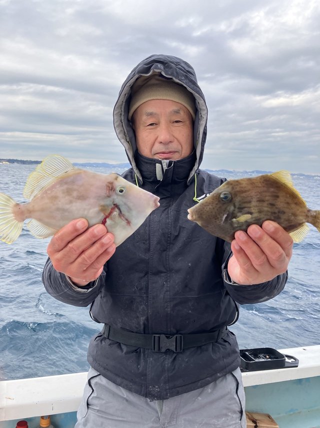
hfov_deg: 49.7
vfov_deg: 63.5
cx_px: 160
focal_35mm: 28
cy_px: 214
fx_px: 345
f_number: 1.8
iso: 32
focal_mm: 3.99
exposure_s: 1/352
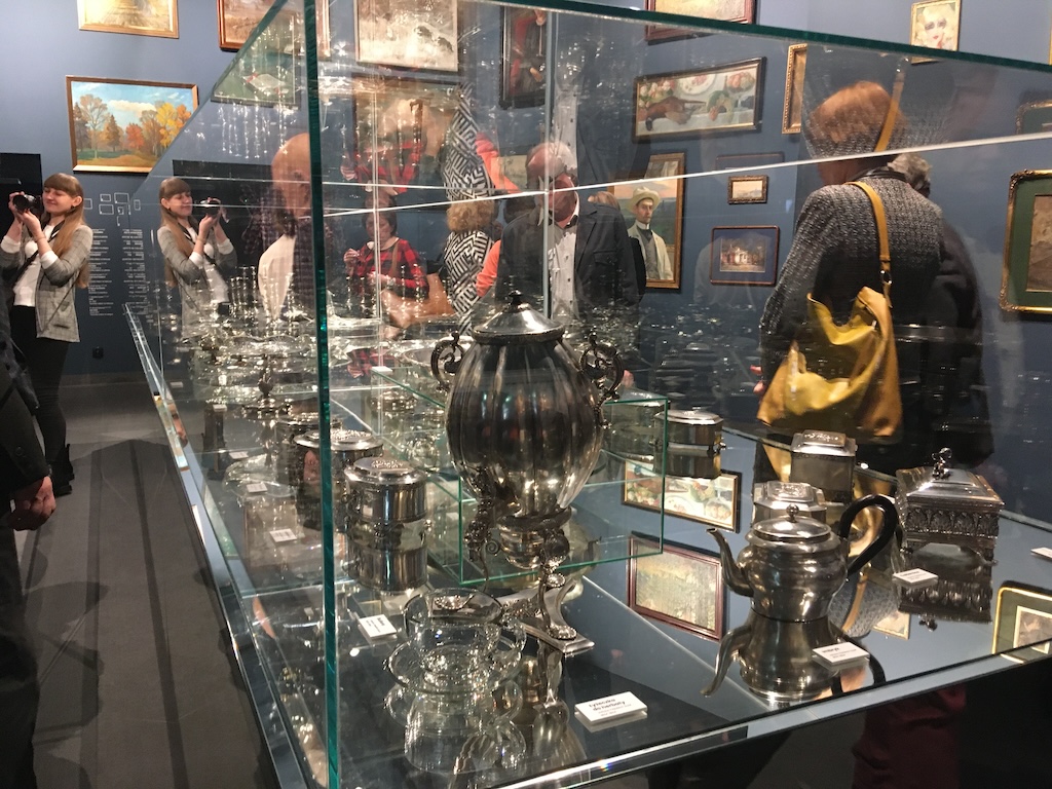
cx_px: 526
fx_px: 881
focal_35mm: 29
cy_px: 394
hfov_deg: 61.7
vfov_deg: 48.2
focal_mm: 4.15
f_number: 2.2
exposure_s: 1/17
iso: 200
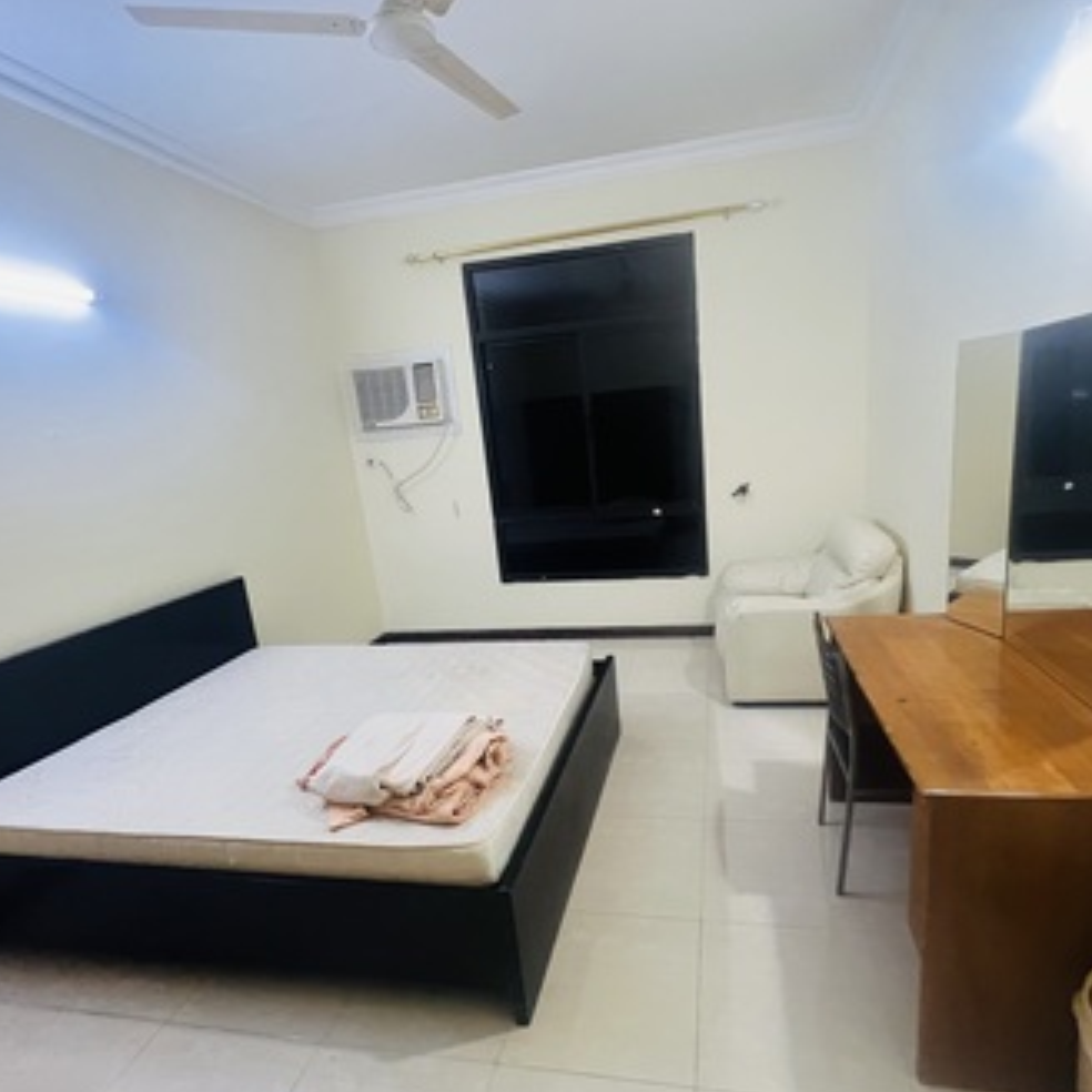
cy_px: 561
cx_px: 601
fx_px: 571
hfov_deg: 87.2
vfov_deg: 87.4
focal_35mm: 16
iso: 500
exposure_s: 1/50
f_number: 1.8
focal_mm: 1.57
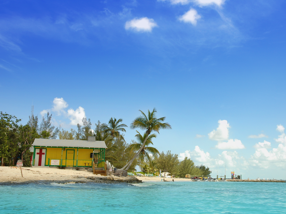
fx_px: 368
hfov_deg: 42.4
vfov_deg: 32.5
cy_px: 107
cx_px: 153
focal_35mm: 45
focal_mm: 27
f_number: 5.6
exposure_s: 1/500
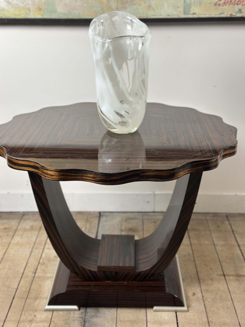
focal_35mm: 48
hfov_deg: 30.3
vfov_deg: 39.7
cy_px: 164
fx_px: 453
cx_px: 122
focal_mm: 6.86
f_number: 1.78
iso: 80
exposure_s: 1/50
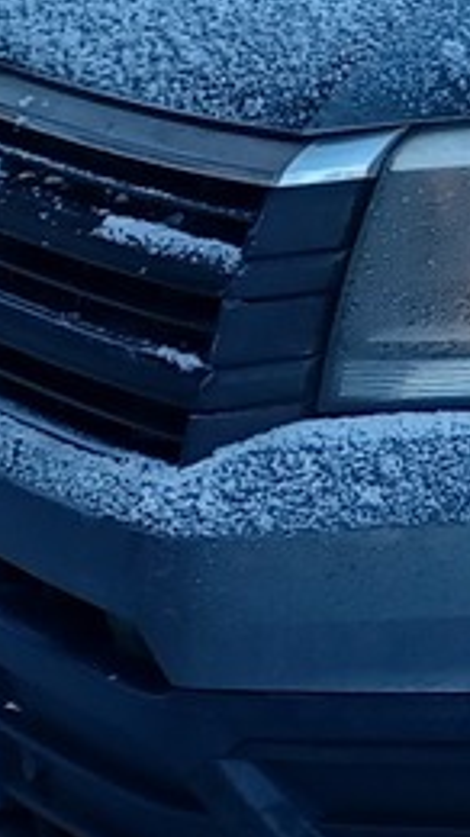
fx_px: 3350
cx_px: 1433
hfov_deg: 7.1
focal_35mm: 151
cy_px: 26
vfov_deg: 14.1
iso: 32
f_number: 1.8
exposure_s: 1/113
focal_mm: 4.6
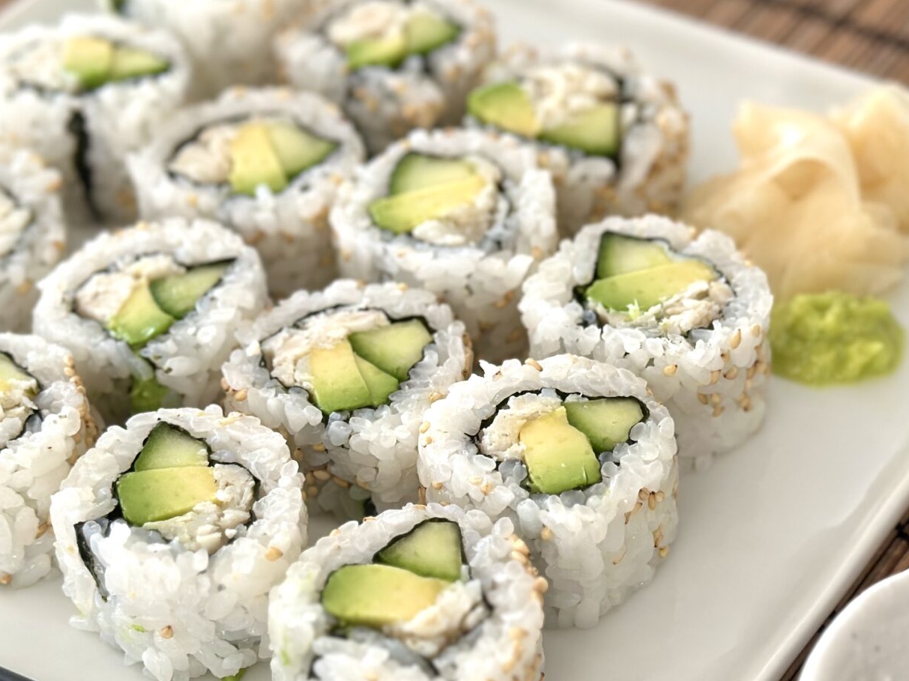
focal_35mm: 76
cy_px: 371
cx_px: 391
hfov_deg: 25.6
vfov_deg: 19.4
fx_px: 1995
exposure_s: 1/85
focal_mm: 6.86
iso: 125
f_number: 1.78
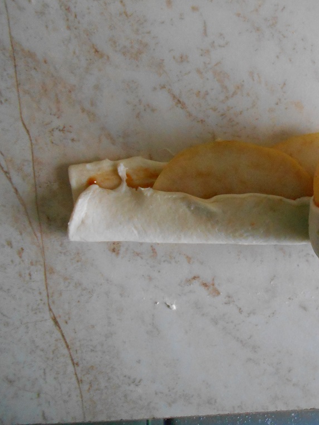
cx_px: 268
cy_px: 214
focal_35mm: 35
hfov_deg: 38.7
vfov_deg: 52.6
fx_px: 430
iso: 800
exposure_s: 1/200
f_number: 3.2
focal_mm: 4.6
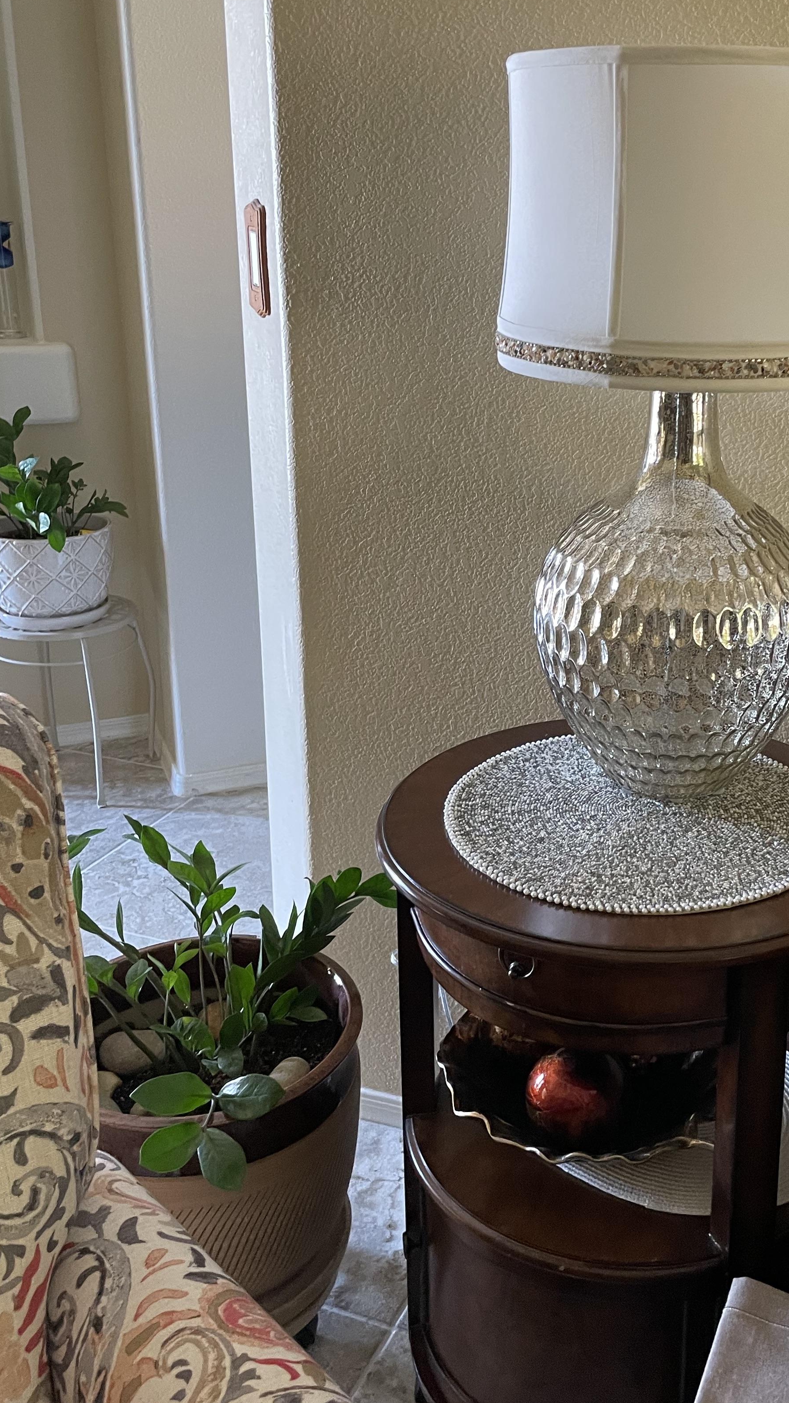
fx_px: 1339
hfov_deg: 32.1
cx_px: 617
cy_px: 595
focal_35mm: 36
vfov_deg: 55.1
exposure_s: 1/60
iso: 200
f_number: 1.6
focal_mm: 4.2
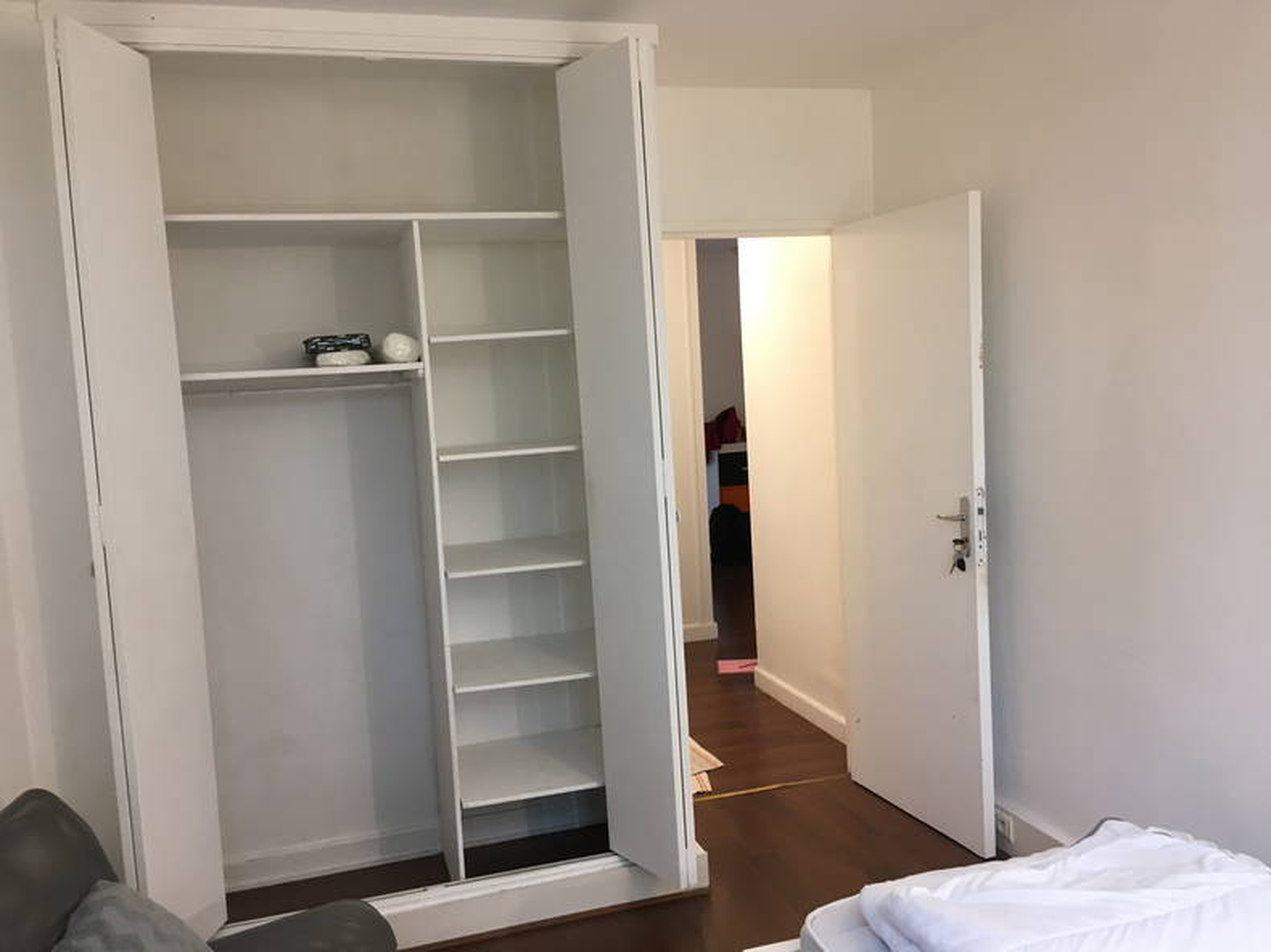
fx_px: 1064
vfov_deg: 48.2
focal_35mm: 29
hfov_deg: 61.7
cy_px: 476
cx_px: 636
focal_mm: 4.15
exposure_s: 1/33
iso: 100
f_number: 2.2
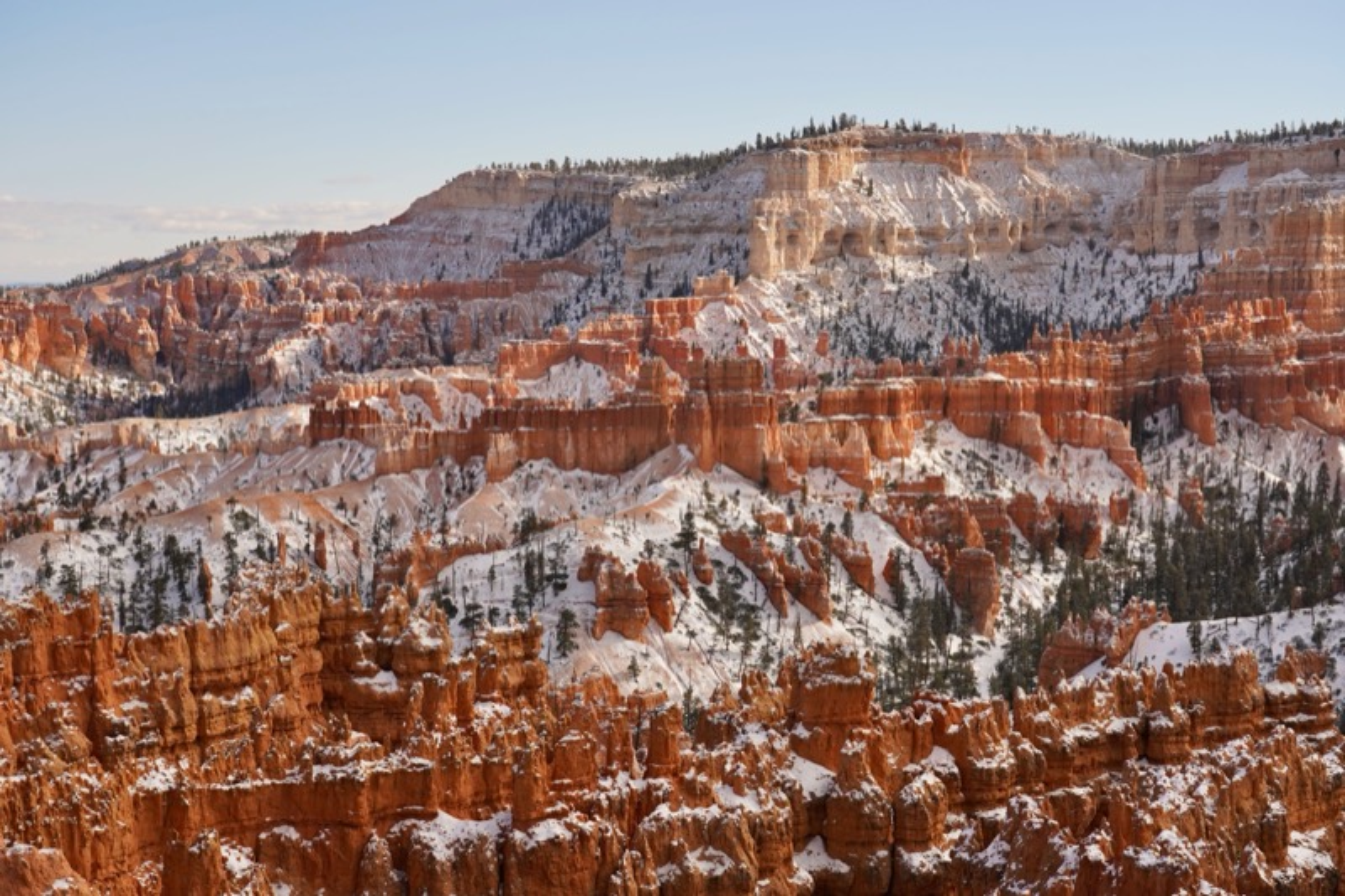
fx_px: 2278
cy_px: 448
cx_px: 672
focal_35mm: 61
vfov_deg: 22.3
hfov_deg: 32.9
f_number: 8
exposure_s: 1/1250
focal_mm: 61
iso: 500
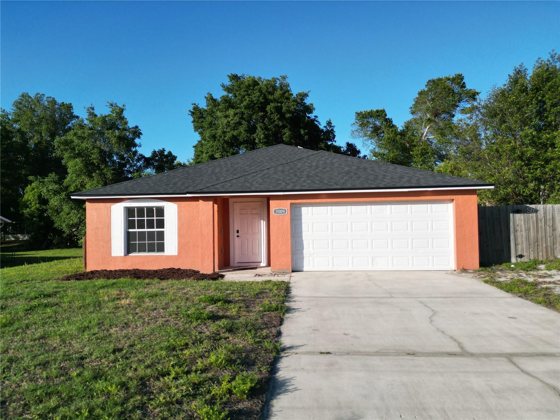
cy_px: 210
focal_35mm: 24
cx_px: 280
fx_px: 388
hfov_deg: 71.6
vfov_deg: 56.8
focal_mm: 6.72
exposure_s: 1/3200
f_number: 1.7
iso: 200
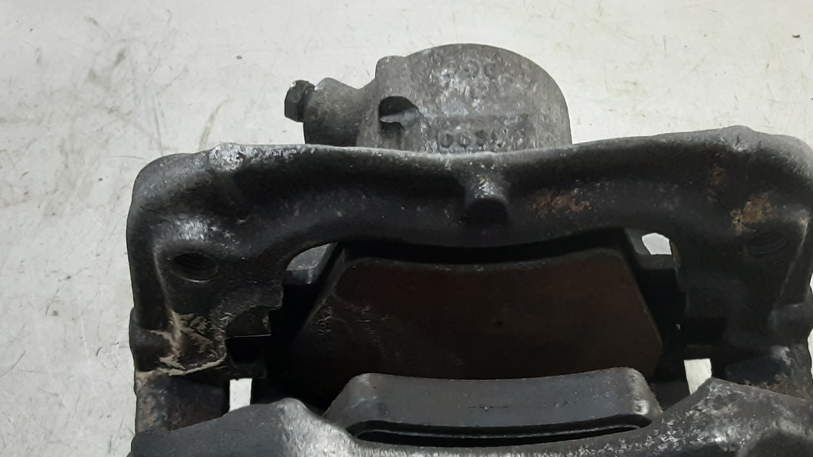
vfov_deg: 25.3
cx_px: 431
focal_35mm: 45
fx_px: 970
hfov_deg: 45.5
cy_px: 449
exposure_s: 1/50
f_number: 1.9
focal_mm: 2.91
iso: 160
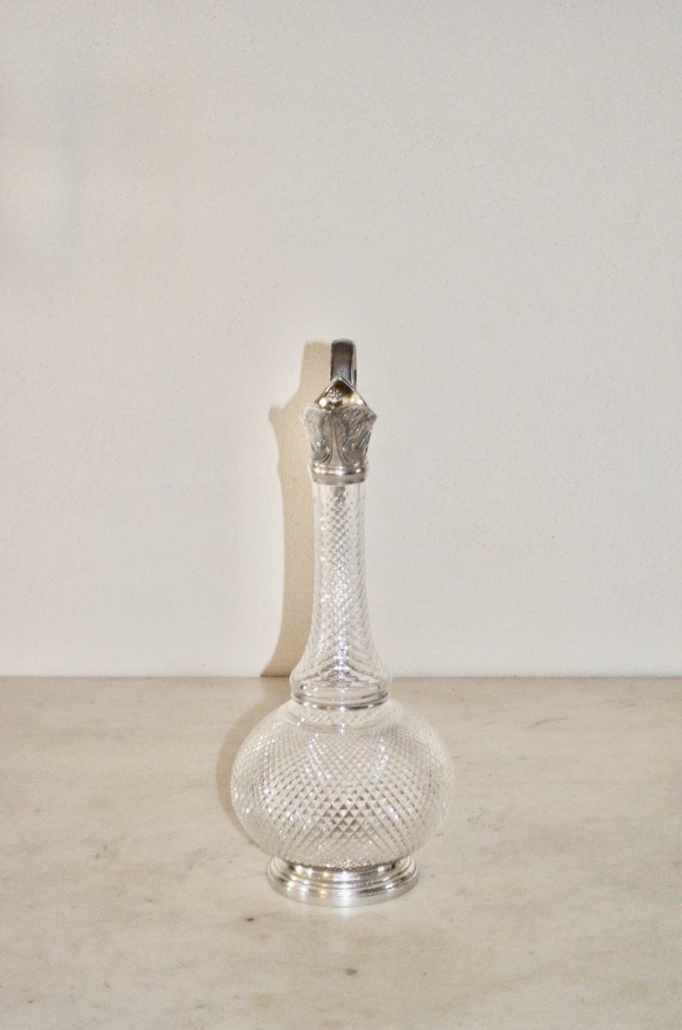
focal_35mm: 82
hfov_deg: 16.5
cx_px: 341
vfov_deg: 24.7
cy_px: 515
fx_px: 2354
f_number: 5.6
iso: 3200
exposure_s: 1/60
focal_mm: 55
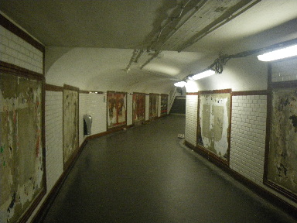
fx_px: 240
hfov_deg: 63.4
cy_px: 112
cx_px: 148
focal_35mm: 28
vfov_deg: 49.7
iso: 500
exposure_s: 1/50
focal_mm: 5
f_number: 3.5
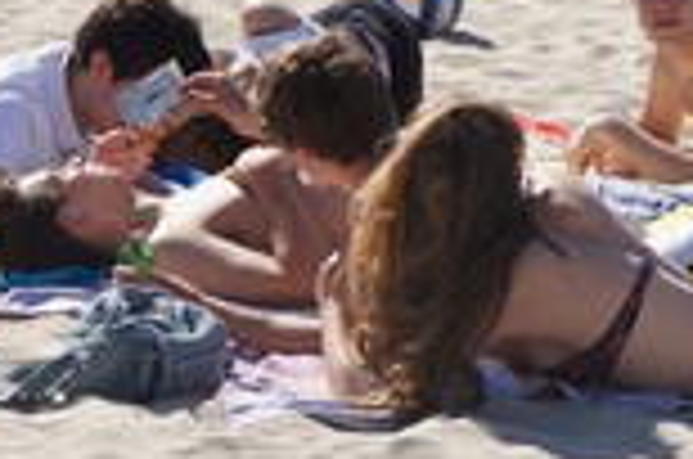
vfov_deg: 3.4
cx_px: 756
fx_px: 7761
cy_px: 115
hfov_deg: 5.1
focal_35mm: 404
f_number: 7.1
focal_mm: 90
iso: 100
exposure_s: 1/400
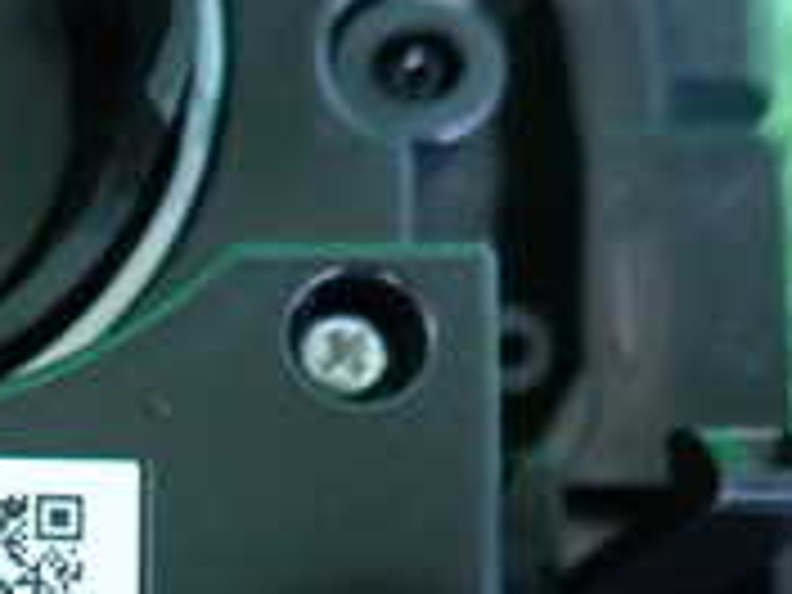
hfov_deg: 20.2
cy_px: 932
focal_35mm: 85
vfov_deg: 15.7
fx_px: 1945
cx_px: -351
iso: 400
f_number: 2
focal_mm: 4.5
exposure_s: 1/30
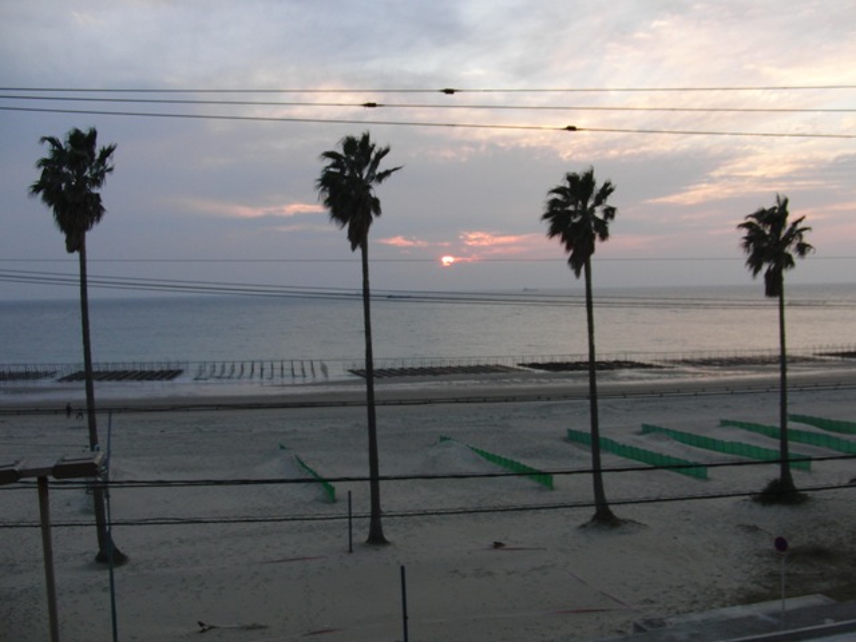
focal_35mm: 37
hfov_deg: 50.1
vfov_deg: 38.7
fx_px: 915
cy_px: 321
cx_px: 428
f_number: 3.6
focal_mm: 6.42
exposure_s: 1/125
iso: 100
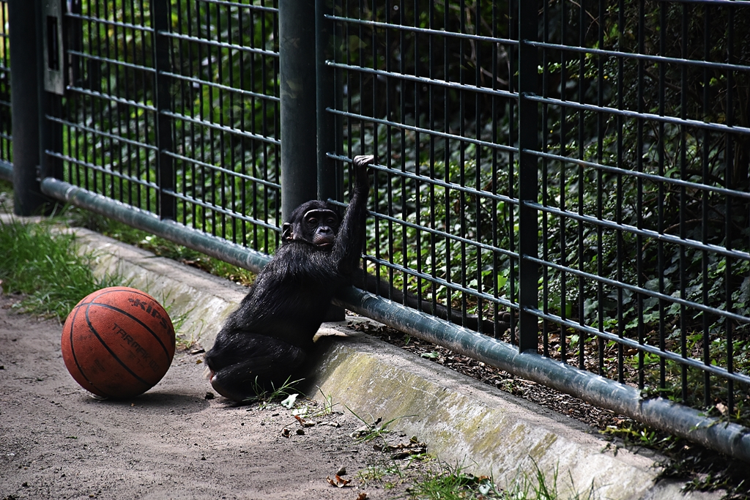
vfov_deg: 6.5
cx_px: 375
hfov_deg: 9.8
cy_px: 250
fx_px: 4375
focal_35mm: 210
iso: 800
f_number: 5.6
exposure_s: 1/250
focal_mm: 140
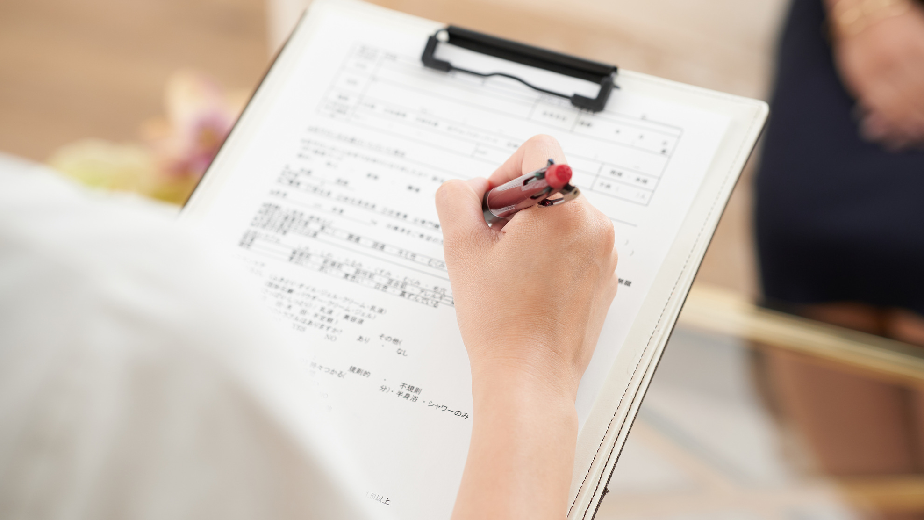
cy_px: 209
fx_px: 2181
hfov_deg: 23.9
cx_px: 463
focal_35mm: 89
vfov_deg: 13.6
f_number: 2.5
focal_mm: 56
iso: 200
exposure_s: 1/125
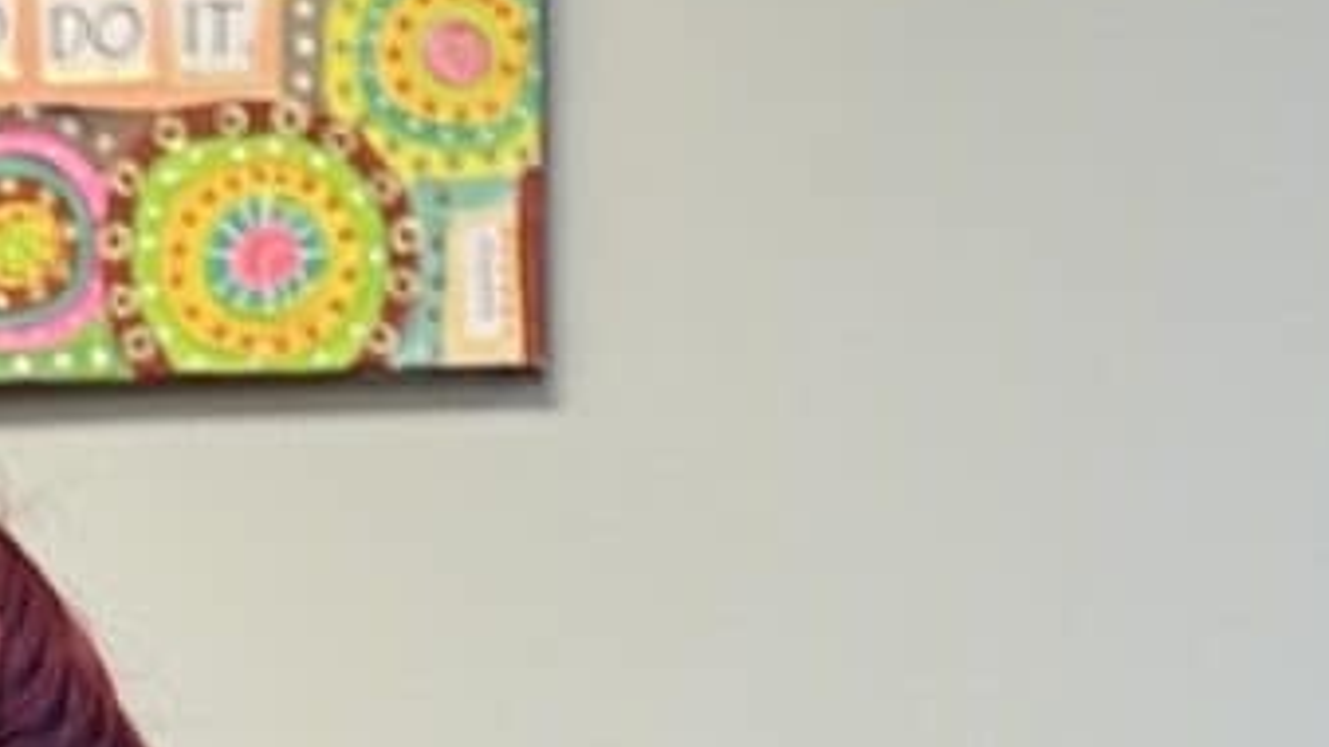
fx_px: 5814
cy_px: 3090
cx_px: 55
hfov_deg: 12.9
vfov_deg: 6.0
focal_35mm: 165
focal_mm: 5.1
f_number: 1.6
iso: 100
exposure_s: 1/60
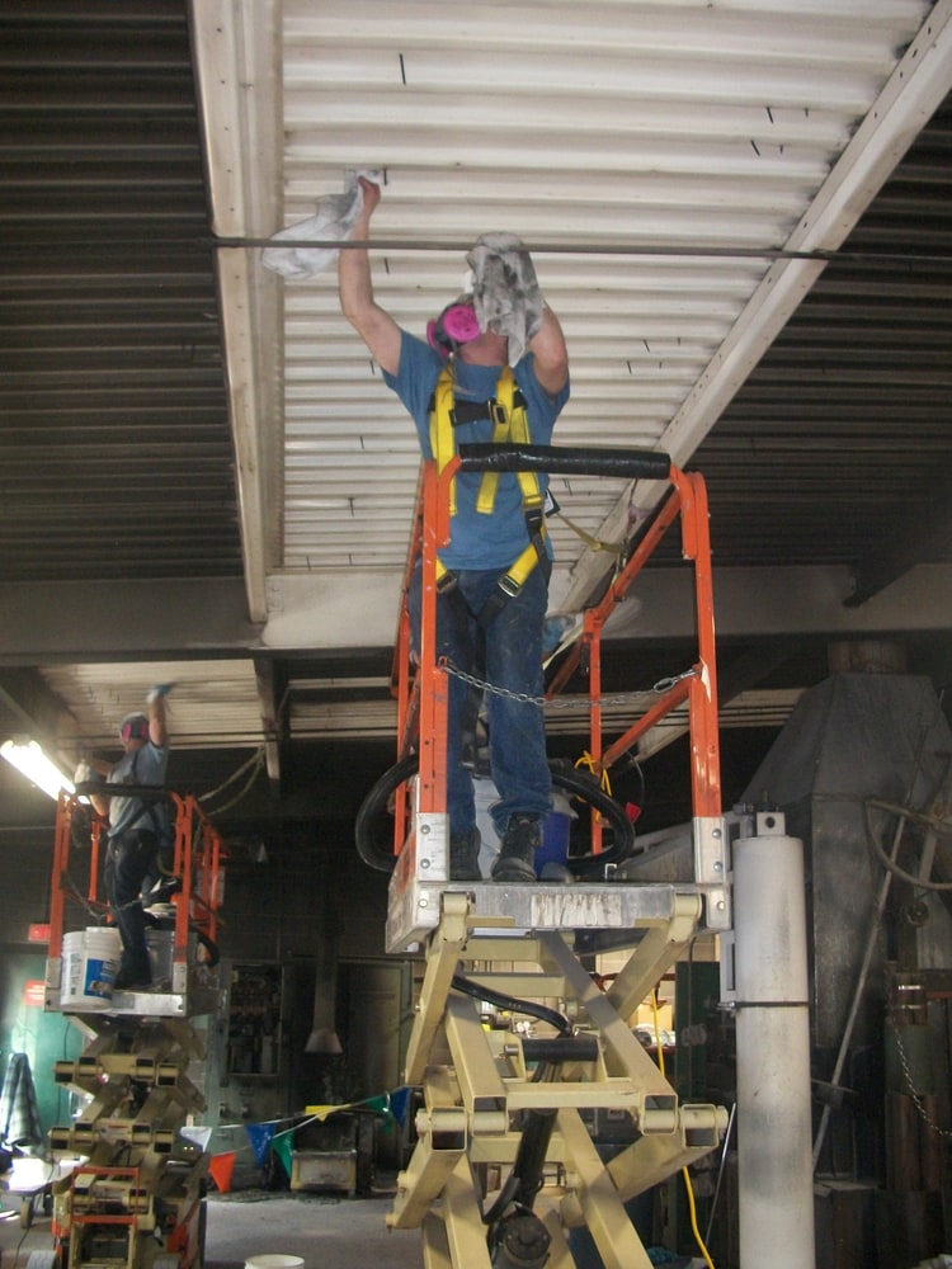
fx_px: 1283
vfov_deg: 52.6
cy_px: 634
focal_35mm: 35
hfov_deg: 40.7
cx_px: 476
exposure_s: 1/30
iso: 320
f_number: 3.1
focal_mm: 6.3
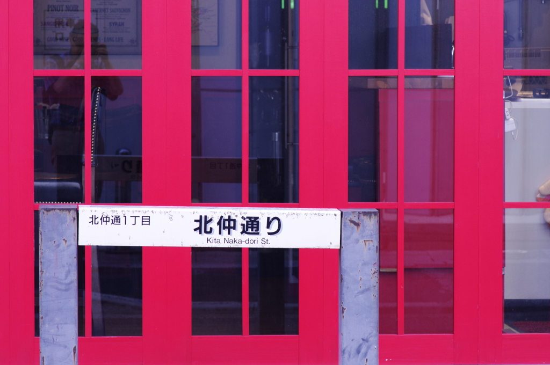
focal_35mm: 162
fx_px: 2472
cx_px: 275
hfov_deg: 12.7
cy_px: 182
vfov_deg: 8.5
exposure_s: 1/60
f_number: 11
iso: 400
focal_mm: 107.8
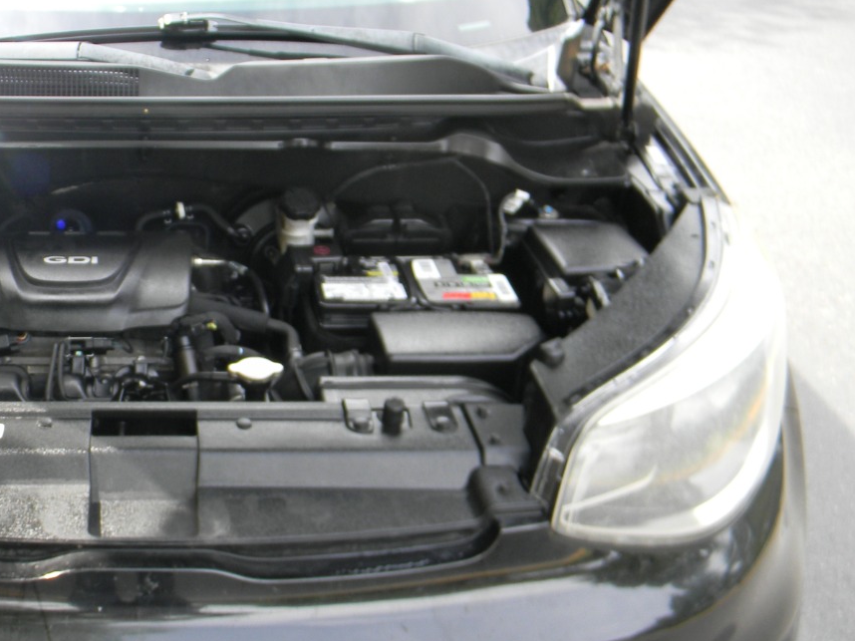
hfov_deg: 38.7
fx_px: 1161
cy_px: 321
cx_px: 154
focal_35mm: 47
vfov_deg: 30.9
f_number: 3.5
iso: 80
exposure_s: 1/75
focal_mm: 5
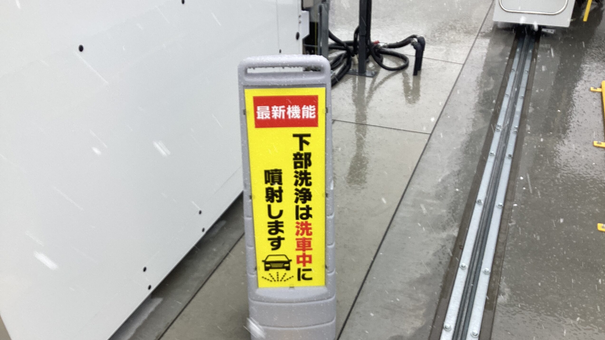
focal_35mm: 34
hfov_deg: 58.0
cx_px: 304
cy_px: 213
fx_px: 545
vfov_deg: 34.5
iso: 25
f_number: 2.4
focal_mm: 3.3
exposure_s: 1/120
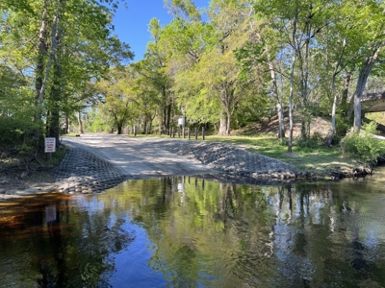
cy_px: 144
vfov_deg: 53.1
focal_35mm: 26
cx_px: 192
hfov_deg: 67.3
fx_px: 289
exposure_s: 1/666
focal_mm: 5.7
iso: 50
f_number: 1.5
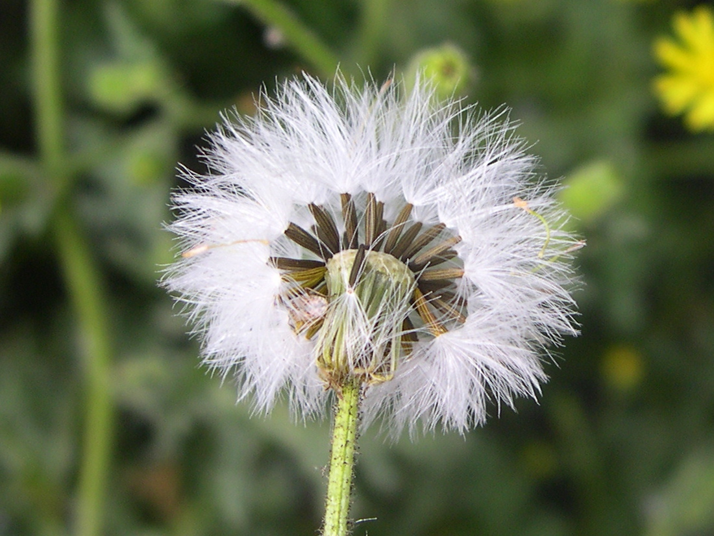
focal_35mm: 38
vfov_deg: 37.7
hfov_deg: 49.0
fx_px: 784
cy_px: 268
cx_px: 357
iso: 100
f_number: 2.8
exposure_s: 1/437
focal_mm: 8
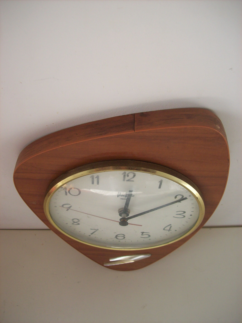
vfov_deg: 51.4
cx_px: 121
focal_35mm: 36
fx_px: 336
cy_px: 162
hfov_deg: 39.6
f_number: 2.7
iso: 80
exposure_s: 1/154
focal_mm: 6
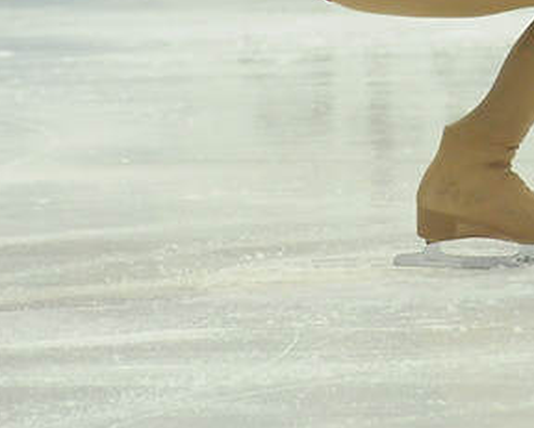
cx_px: 475
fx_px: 10489
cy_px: -10
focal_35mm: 663
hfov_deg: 2.9
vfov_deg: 2.3
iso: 3200
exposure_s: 1/800
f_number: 5.6
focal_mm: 170
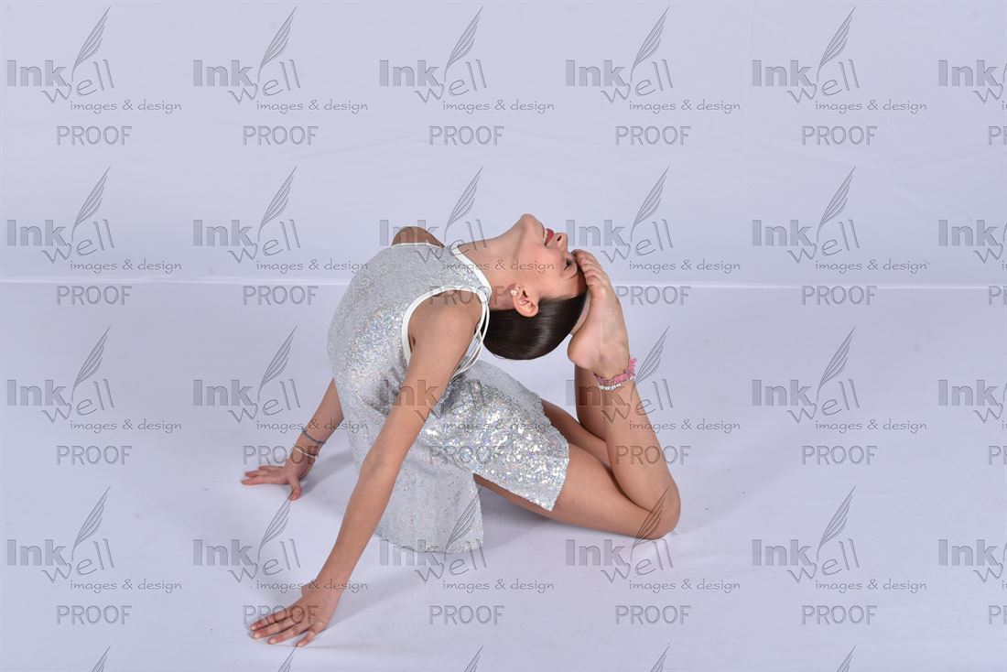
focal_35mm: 48
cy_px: 336
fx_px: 1343
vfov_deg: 28.1
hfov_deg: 41.1
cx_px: 504
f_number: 8
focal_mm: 48
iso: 250
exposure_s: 1/200
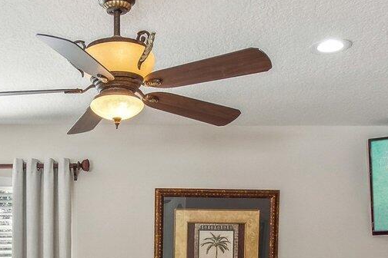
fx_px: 657
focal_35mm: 61
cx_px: 115
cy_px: 307
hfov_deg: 32.5
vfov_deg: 20.8
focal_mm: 10
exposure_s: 1/60
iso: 800
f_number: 8
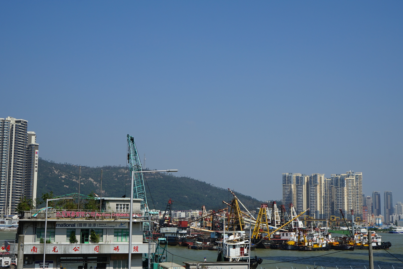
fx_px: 604
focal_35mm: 54
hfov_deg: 36.9
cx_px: 202
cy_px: 134
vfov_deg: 25.1
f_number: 10
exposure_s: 1/320
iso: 100
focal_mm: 36
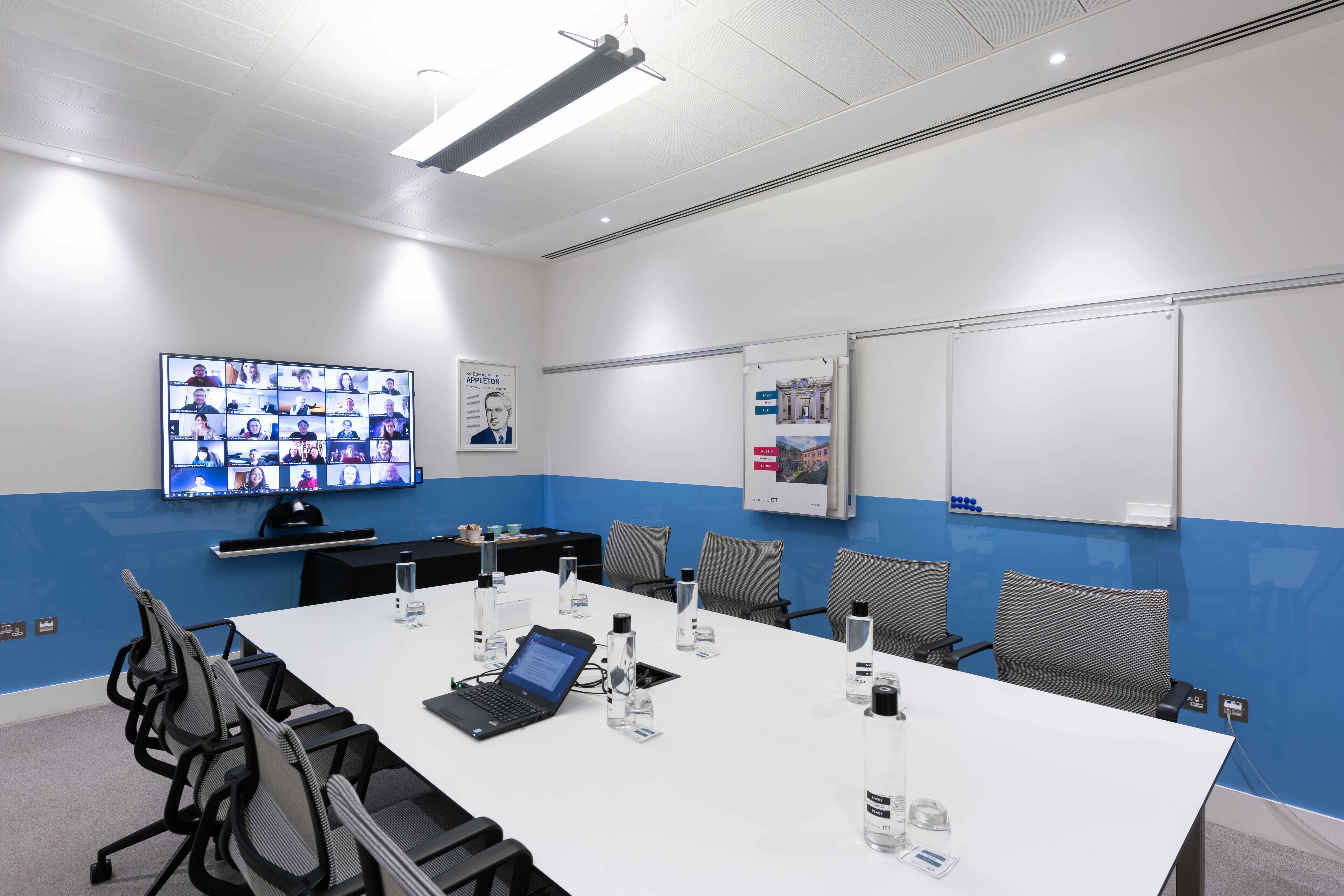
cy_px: 448
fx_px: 709
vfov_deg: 64.6
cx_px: 672
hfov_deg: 86.9
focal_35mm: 19
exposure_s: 1/4
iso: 200
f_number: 8
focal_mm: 19
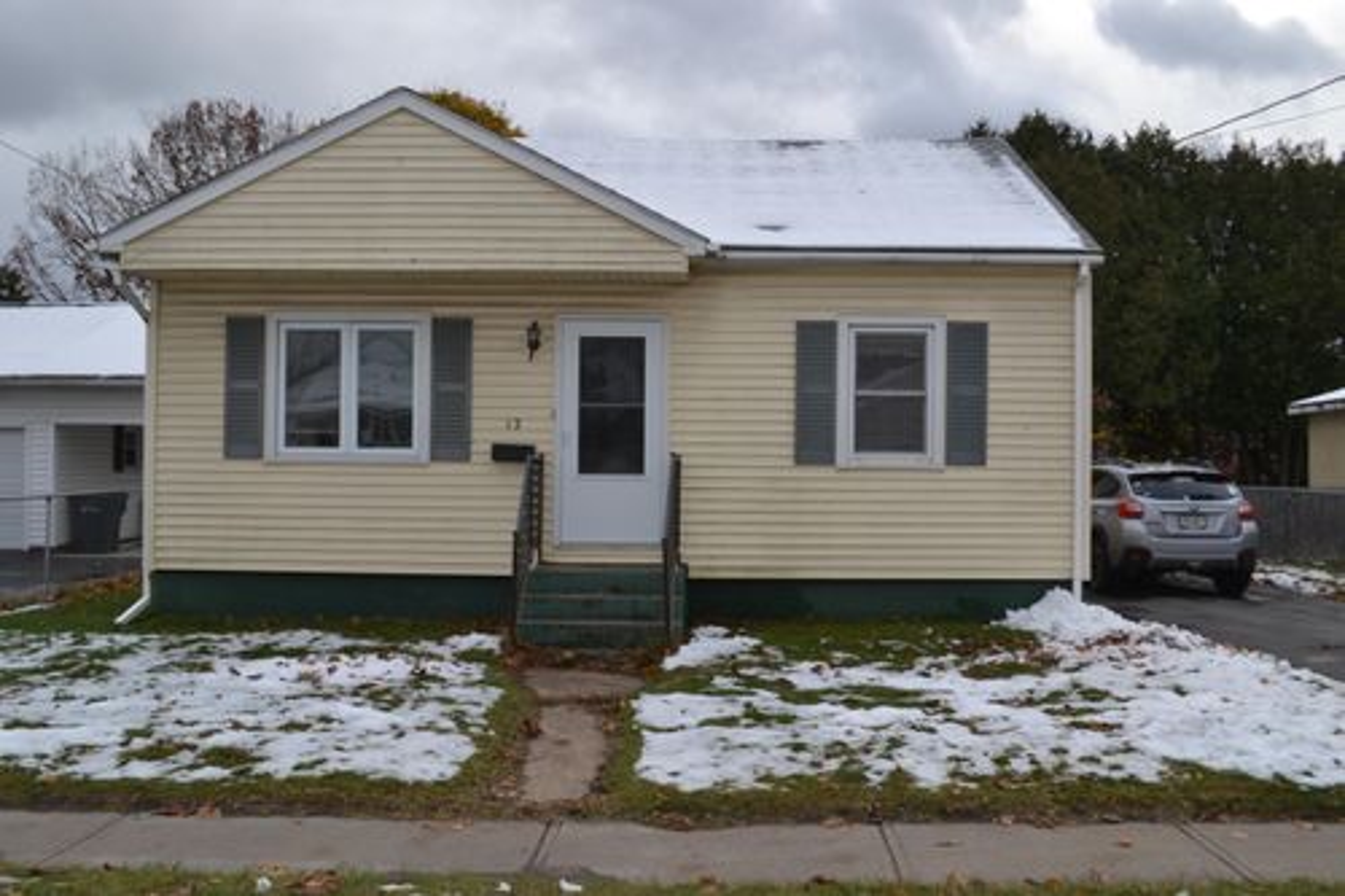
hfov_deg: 57.2
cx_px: 672
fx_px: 1232
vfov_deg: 39.9
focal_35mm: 33
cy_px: 448
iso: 100
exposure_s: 1/200
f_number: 7.1
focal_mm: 22
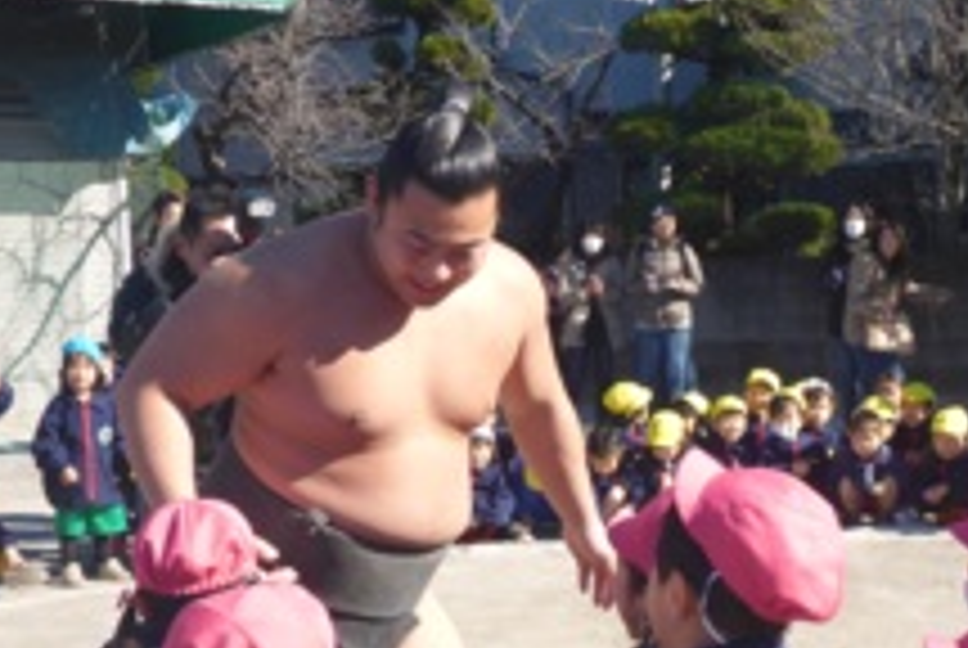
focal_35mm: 76
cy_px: 454
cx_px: 626
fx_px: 2046
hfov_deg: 26.5
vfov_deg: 17.9
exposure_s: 1/320
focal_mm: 7.8
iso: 100
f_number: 4.3
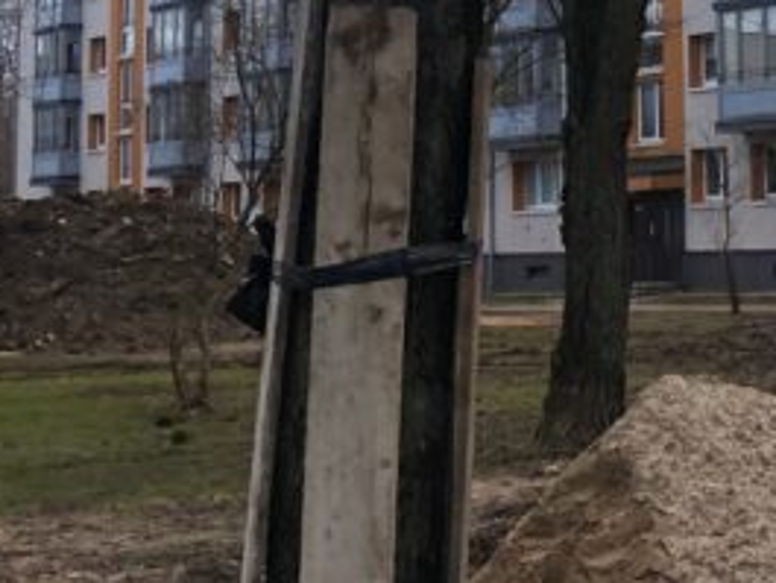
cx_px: 917
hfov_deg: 17.4
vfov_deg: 13.2
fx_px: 2422
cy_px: -187
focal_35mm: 108
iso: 20
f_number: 1.8
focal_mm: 4
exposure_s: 1/857
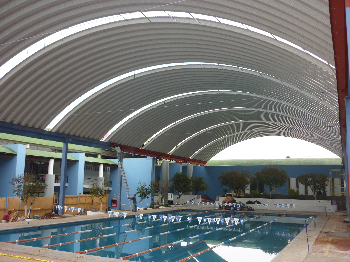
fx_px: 334
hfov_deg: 55.4
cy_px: 131
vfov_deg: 42.9
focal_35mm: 33
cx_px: 175
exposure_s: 1/100
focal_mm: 5.5
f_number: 2.8
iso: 80
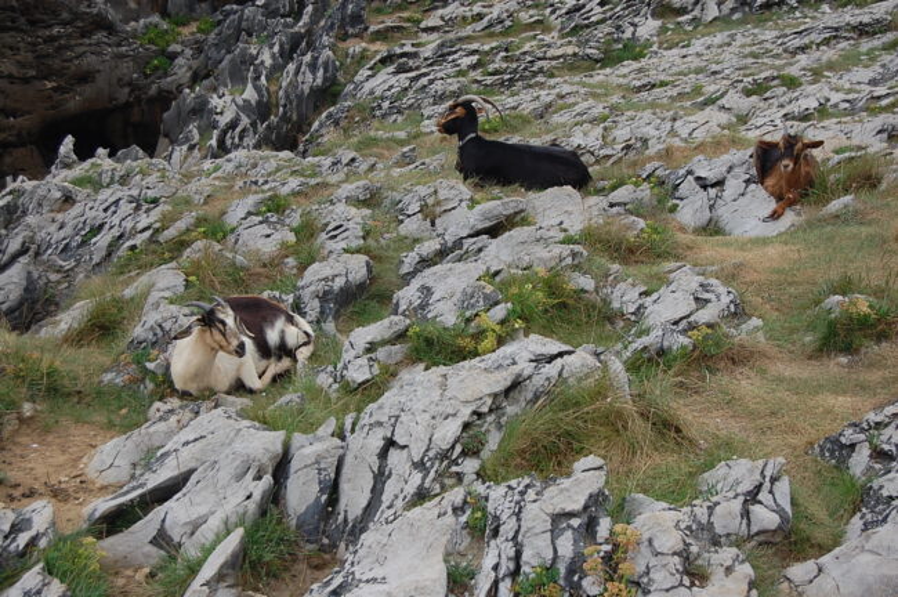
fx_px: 1495
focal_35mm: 60
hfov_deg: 33.4
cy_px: 298
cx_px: 449
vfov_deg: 22.6
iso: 200
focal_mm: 40
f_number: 7.1
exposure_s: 1/200
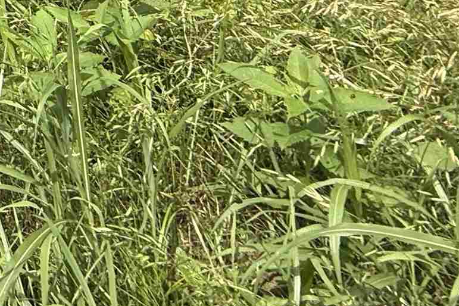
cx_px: -414
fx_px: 739
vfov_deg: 16.6
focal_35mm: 58
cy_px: -334
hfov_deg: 20.5
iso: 50
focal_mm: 2.22
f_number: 2.2
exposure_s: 1/888
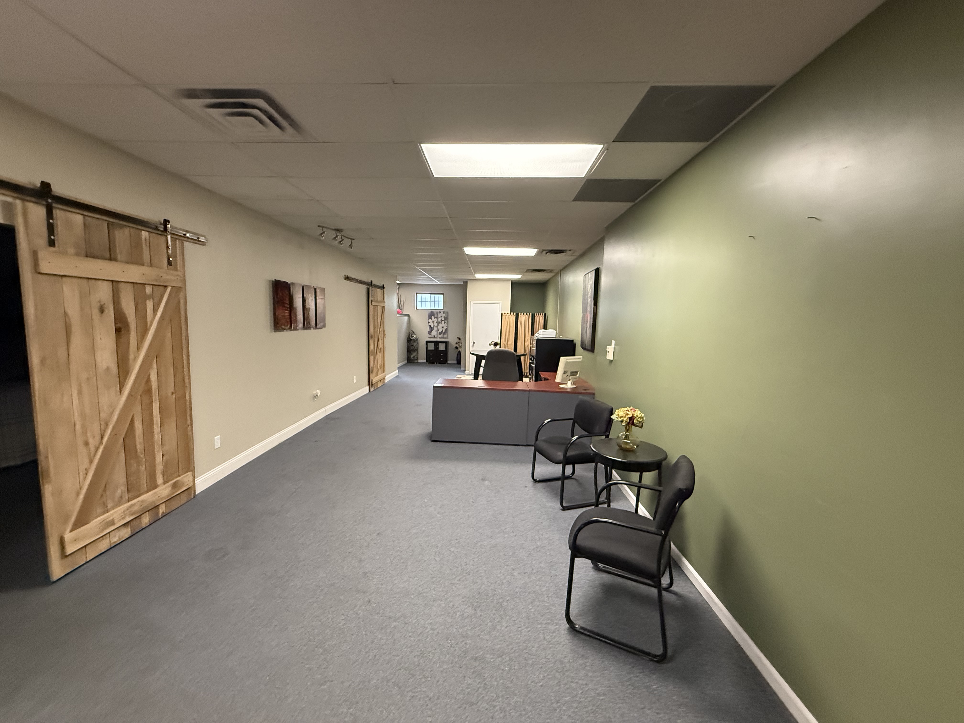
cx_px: 482
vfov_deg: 85.7
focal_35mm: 14
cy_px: 362
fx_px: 390
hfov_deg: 102.1
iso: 640
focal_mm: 2.22
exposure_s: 1/120
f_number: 2.2
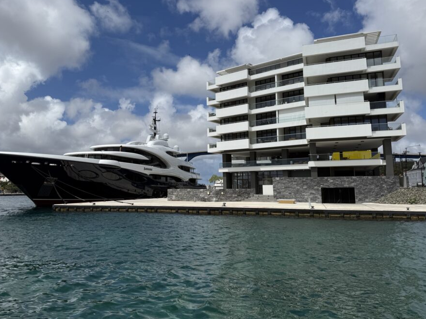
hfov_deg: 63.2
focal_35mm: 28
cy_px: 148
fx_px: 344
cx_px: 182
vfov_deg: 49.7
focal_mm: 6.76
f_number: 1.78
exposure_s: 1/10309
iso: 80
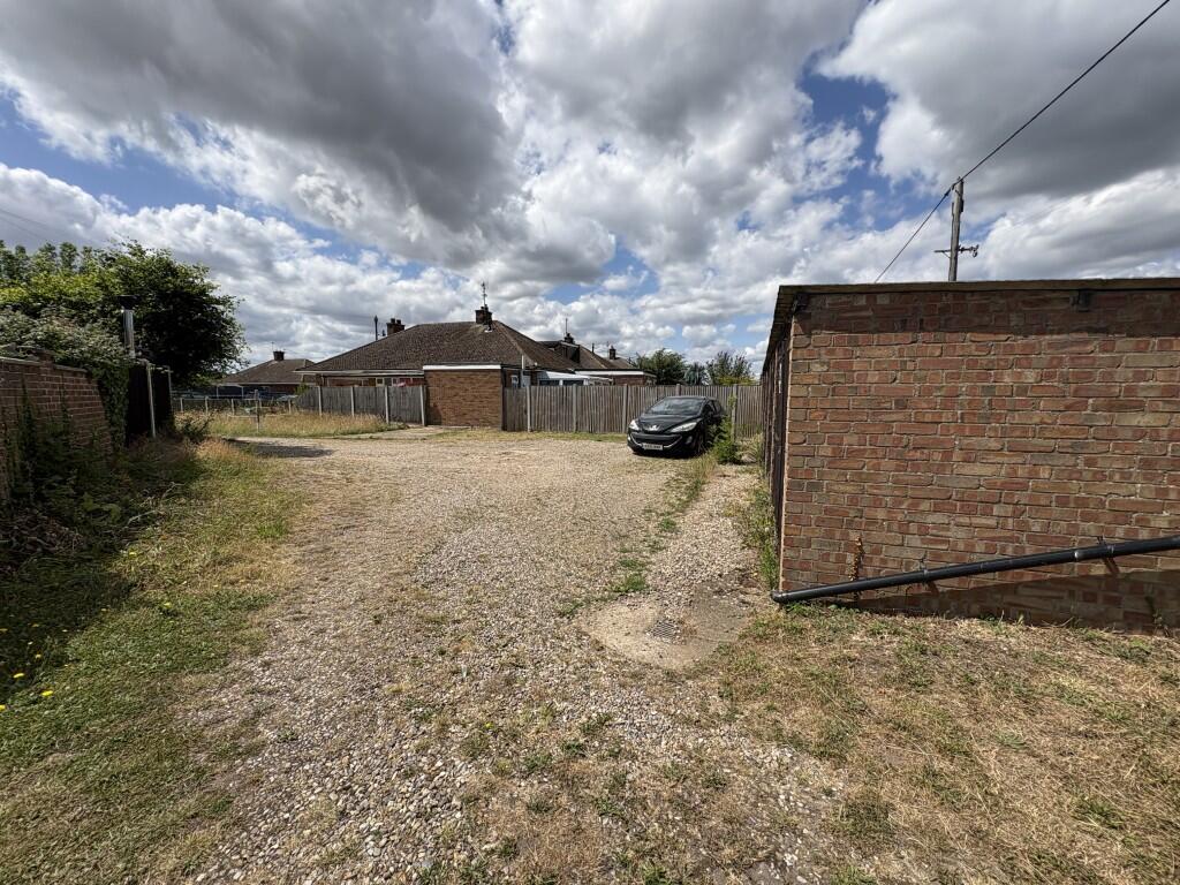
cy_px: 442
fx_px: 477
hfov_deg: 102.1
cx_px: 590
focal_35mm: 14
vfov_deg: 85.7
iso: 50
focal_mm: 2.22
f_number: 2.2
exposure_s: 1/2985
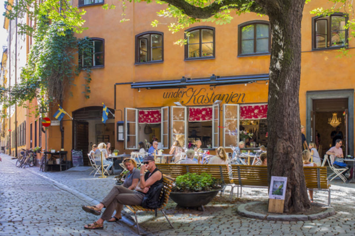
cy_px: 110
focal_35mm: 45
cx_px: 223
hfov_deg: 43.3
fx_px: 444
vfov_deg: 29.8
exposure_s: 1/60
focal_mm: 35
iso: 400
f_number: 7.1
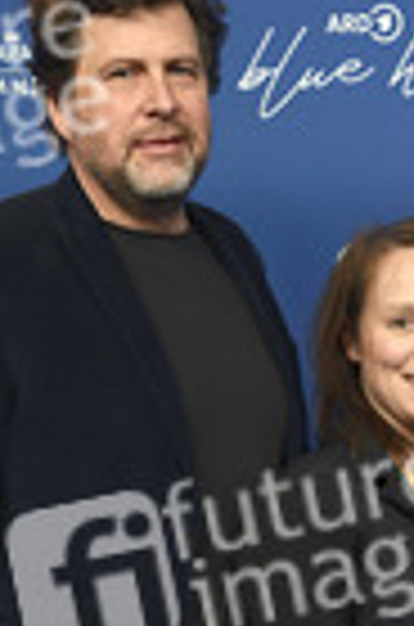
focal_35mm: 127
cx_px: 369
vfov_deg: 15.5
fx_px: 2202
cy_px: 784
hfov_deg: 10.7
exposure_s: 1/250
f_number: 4
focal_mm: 44
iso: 800
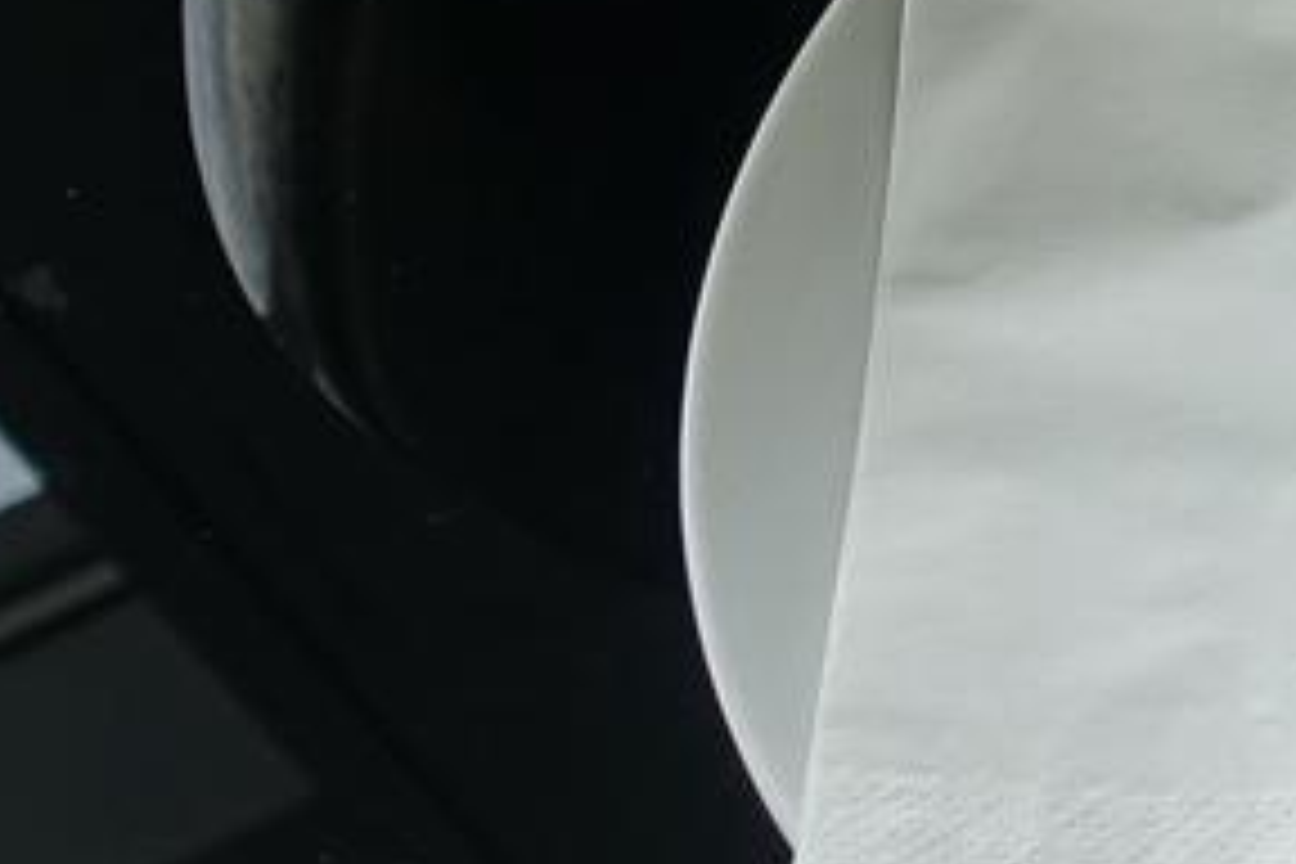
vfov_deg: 8.8
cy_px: -680
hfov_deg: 12.4
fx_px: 5400
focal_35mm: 150
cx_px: 2426
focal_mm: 8.8
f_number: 3.2
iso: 125
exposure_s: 1/80
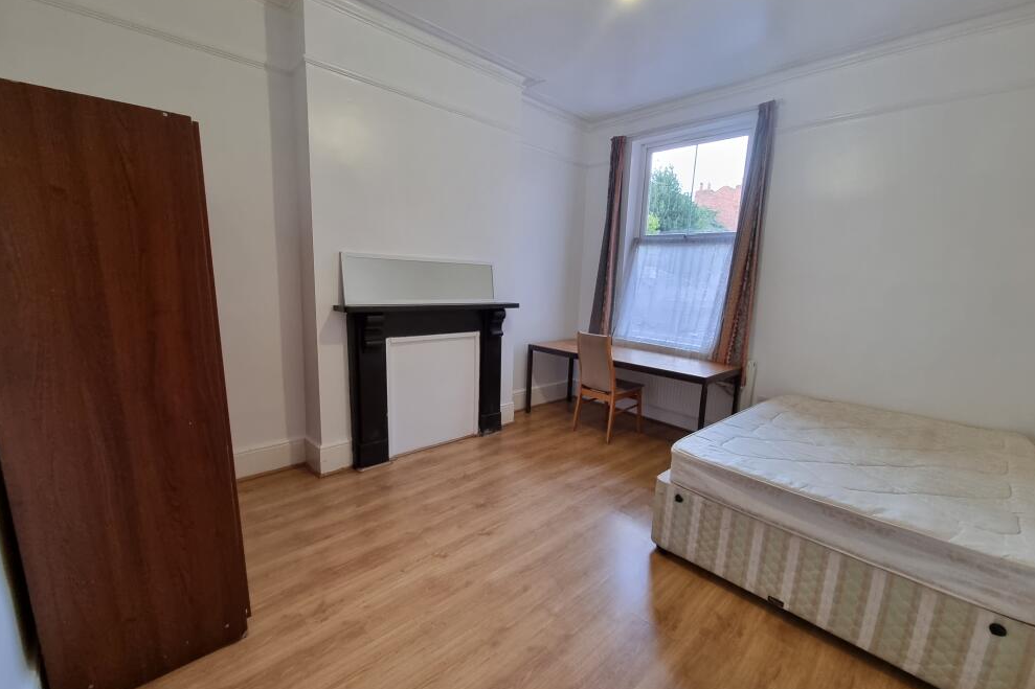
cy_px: 353
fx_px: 402
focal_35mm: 14
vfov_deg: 81.2
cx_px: 532
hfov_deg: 104.2
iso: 320
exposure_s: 1/33
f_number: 2.2
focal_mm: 2.2
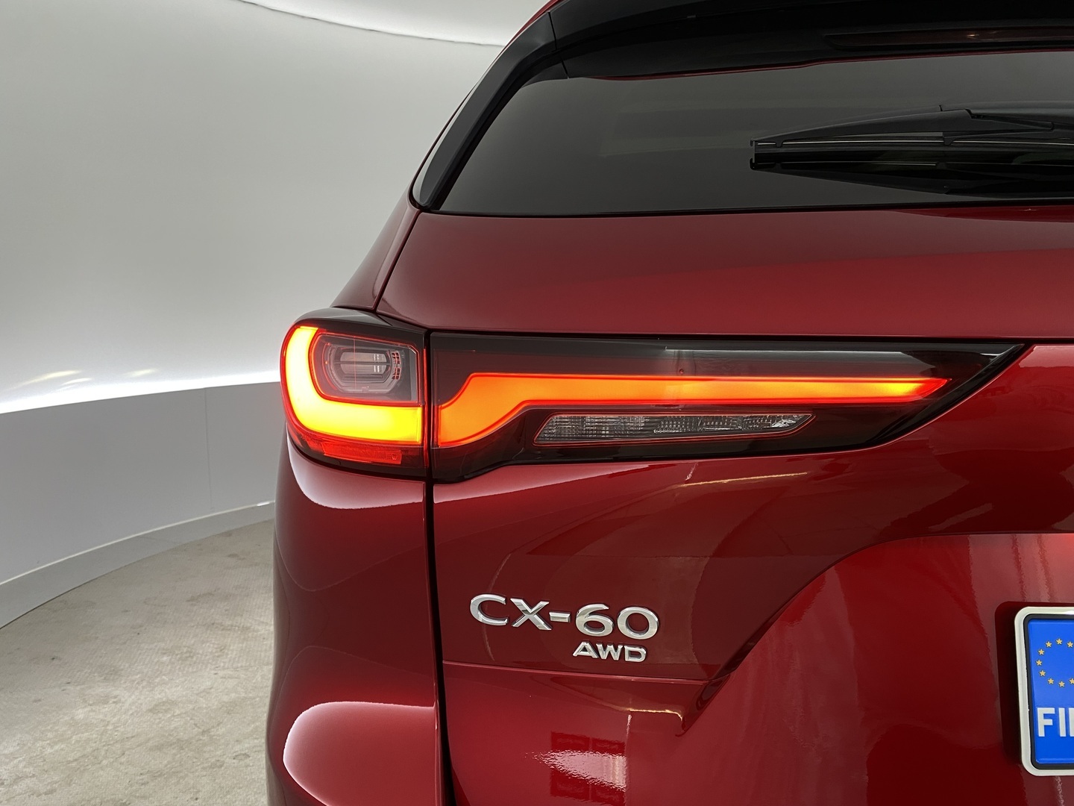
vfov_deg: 53.1
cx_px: 537
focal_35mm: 26
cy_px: 403
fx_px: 807
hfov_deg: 67.3
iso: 160
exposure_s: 1/50
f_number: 1.8
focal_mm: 4.25
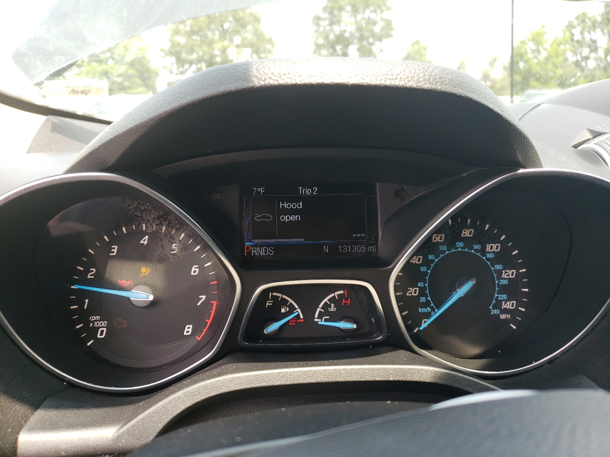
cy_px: 228
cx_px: 305
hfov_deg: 67.3
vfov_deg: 53.1
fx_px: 458
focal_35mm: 26
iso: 50
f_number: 1.5
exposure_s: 1/222
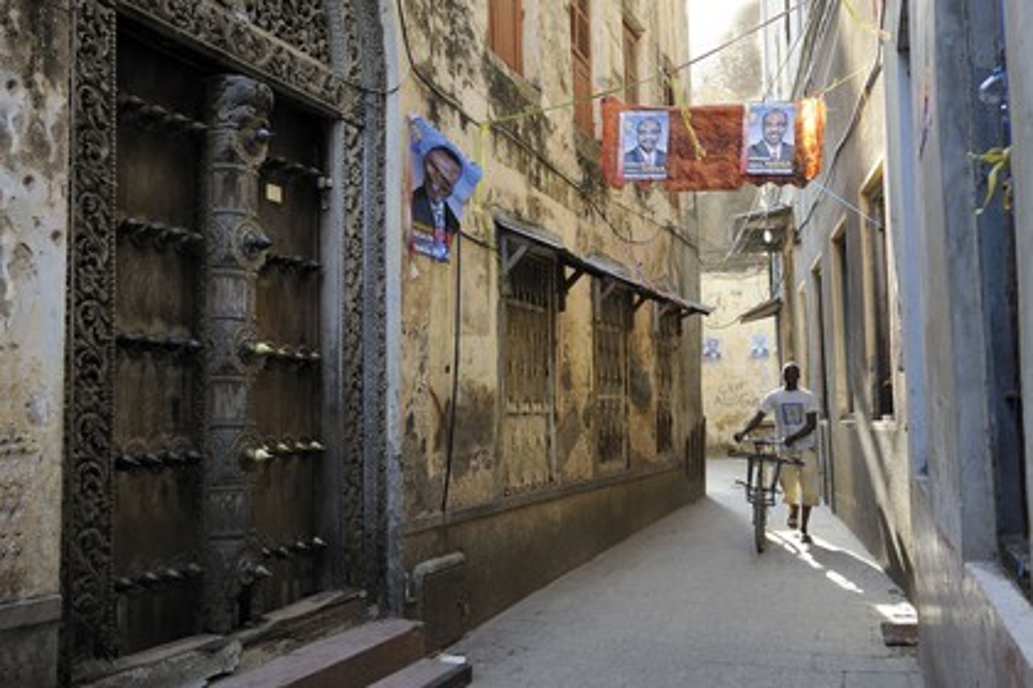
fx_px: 918
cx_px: 516
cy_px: 344
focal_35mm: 32
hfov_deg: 58.7
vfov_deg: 41.1
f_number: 5
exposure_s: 1/80
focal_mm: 32
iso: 400
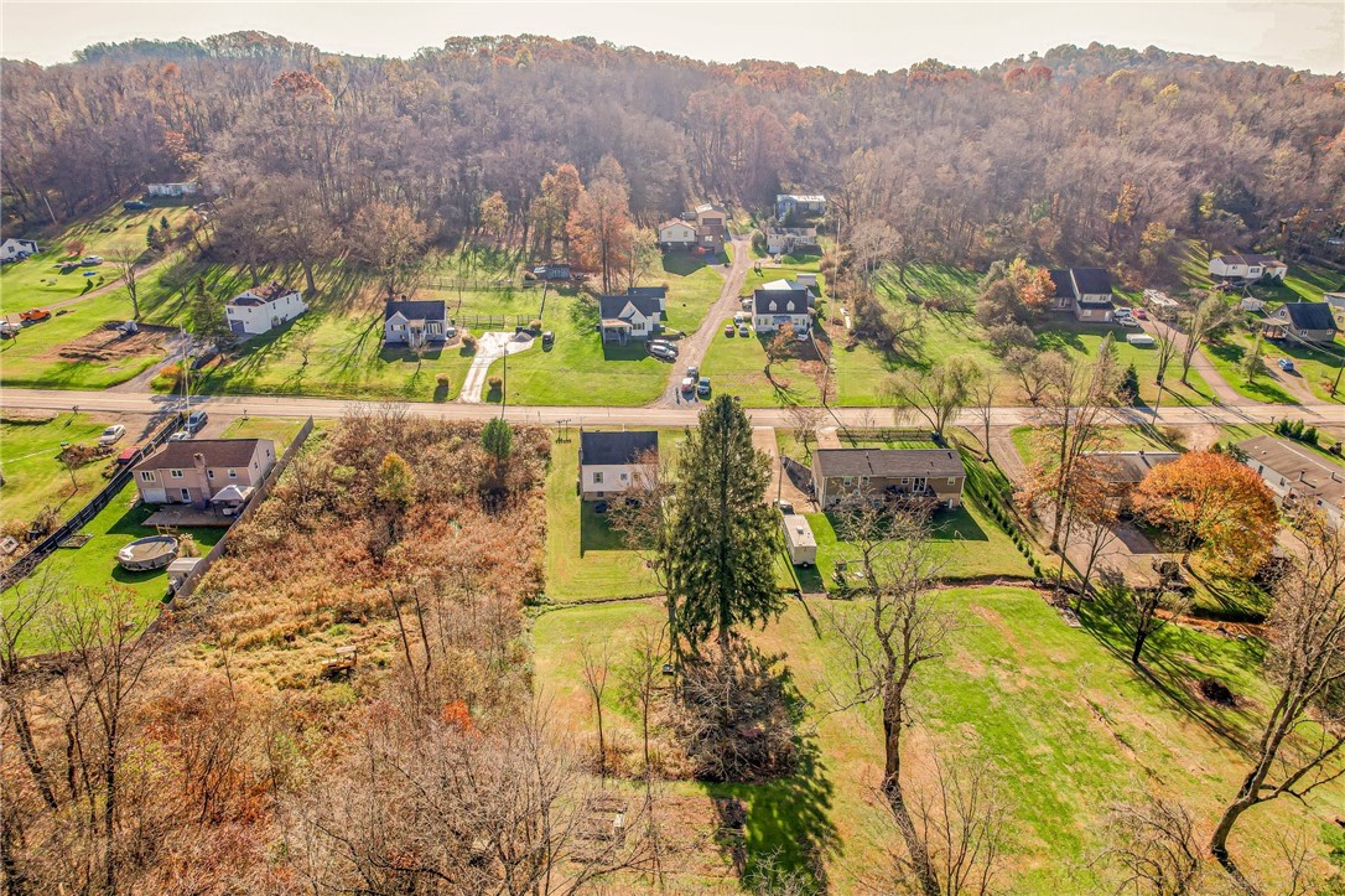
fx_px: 822
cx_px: 672
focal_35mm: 22
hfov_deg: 78.6
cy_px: 448
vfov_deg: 57.2
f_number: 2.8
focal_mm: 8.38
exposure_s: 1/1250
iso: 200
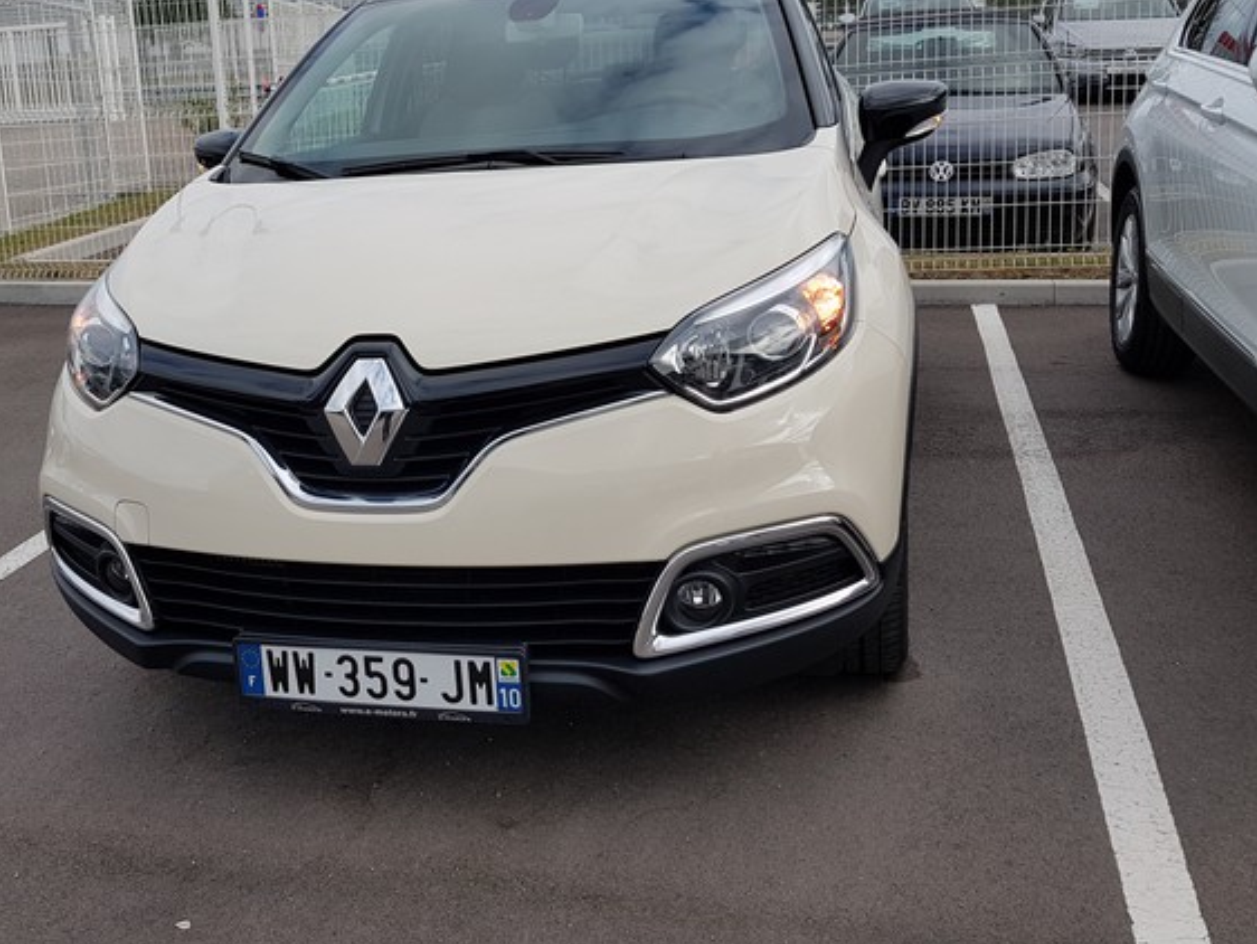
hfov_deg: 49.0
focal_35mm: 37
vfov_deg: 38.4
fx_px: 1344
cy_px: 344
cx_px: 387
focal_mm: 4.2
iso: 40
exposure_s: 1/1248
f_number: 1.7
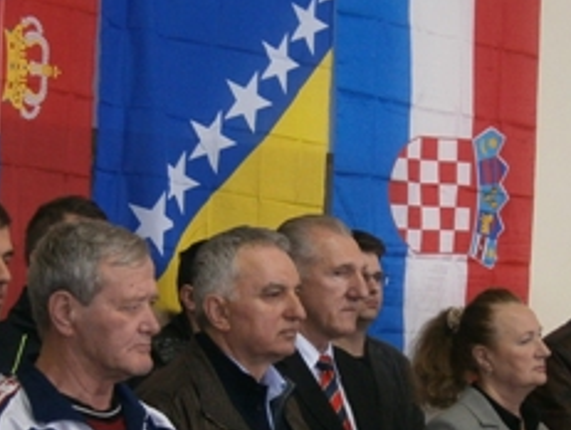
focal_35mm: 130
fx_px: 2148
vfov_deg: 11.4
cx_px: 269
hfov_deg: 15.1
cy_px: 316
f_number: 3.4
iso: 125
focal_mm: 8.3
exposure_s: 1/40
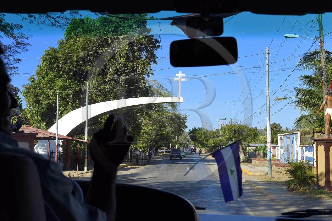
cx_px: 166
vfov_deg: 24.2
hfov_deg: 35.7
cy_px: 110
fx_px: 516
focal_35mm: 56
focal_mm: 56
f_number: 10
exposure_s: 1/250
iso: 200
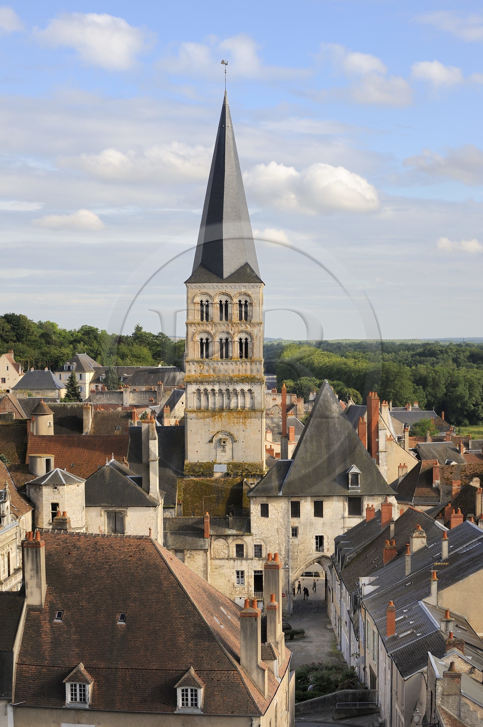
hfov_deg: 18.2
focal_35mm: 75
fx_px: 1512
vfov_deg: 27.0
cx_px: 242
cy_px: 364
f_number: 9
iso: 200
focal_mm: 75
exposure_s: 1/250
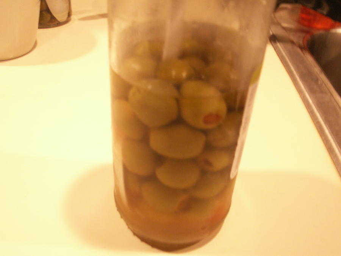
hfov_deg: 52.6
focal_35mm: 35
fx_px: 345
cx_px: 170
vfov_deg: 40.7
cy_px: 128
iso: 160
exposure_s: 1/10
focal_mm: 5.86
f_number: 2.8
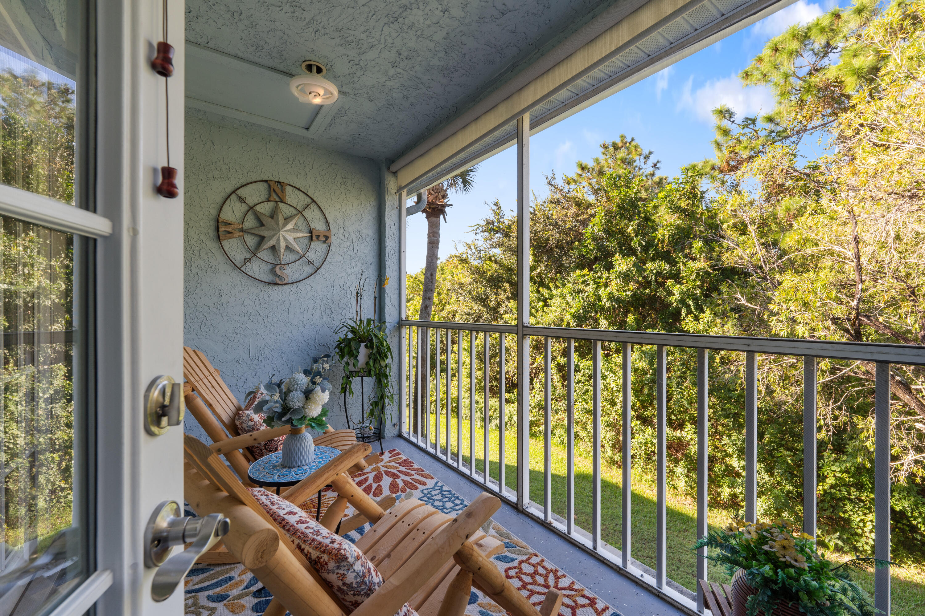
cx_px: 462
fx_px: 360
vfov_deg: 81.2
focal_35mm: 14
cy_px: 308
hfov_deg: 104.3
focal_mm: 14
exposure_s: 1/5
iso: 250
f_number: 9
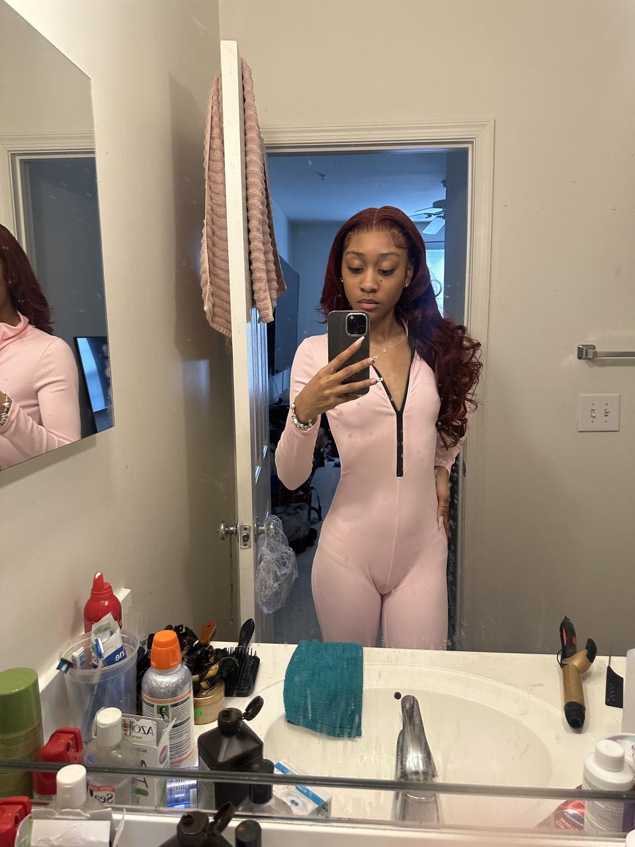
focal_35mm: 24
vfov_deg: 71.6
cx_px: 318
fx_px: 587
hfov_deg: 56.8
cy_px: 424
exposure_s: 1/60
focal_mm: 6.86
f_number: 1.78
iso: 250
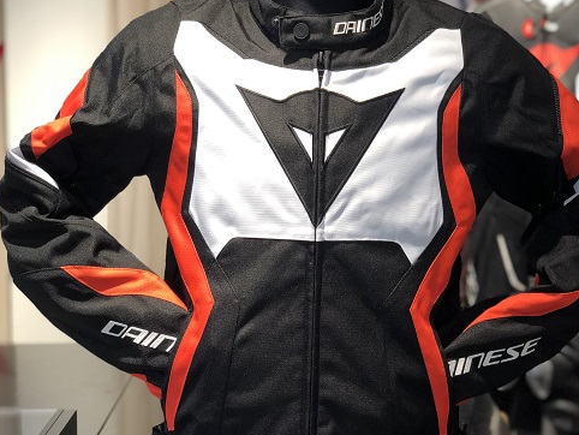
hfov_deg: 28.1
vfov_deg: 21.3
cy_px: 232
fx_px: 1155
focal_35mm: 69
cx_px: 320
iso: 80
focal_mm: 6
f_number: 2.4
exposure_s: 1/50
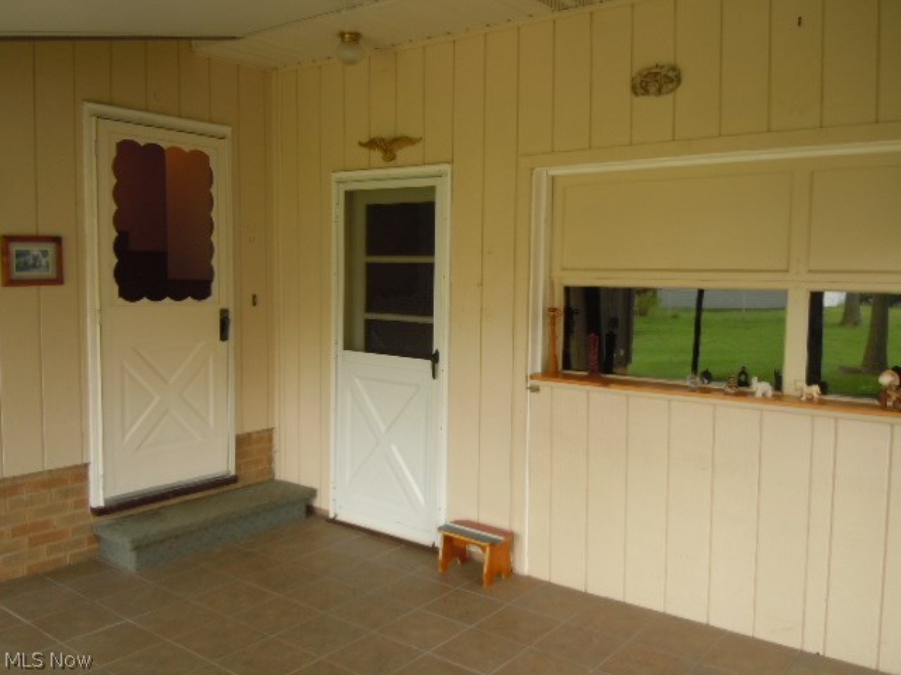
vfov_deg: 46.8
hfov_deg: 60.0
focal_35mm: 30
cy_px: 338
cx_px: 450
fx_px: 781
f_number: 3.5
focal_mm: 5.4
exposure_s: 1/60
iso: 160
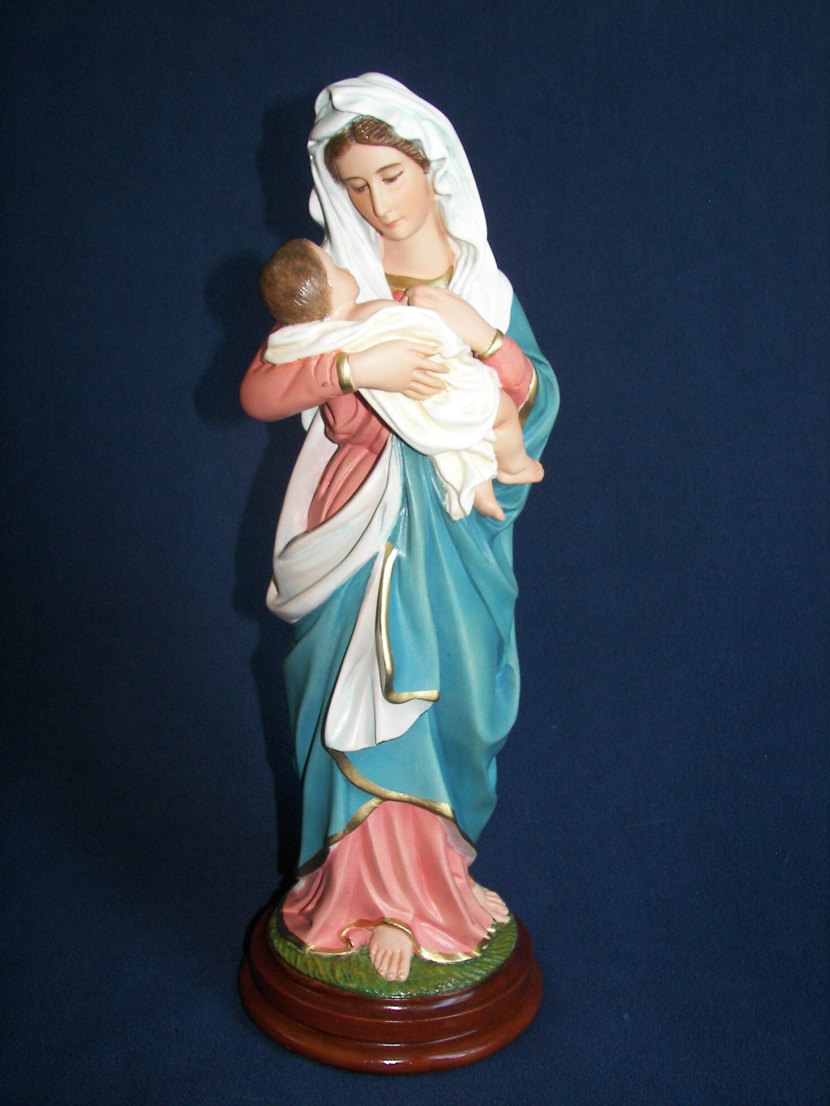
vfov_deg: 51.4
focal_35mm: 36
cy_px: 553
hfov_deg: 39.7
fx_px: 1151
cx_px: 415
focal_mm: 6
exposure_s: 1/30
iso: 100
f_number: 2.8
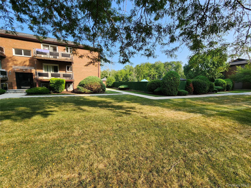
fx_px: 94
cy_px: 94
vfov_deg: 89.9
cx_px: 126
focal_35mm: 13
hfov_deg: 106.2
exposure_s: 1/586
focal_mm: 2.2
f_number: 2.2
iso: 50
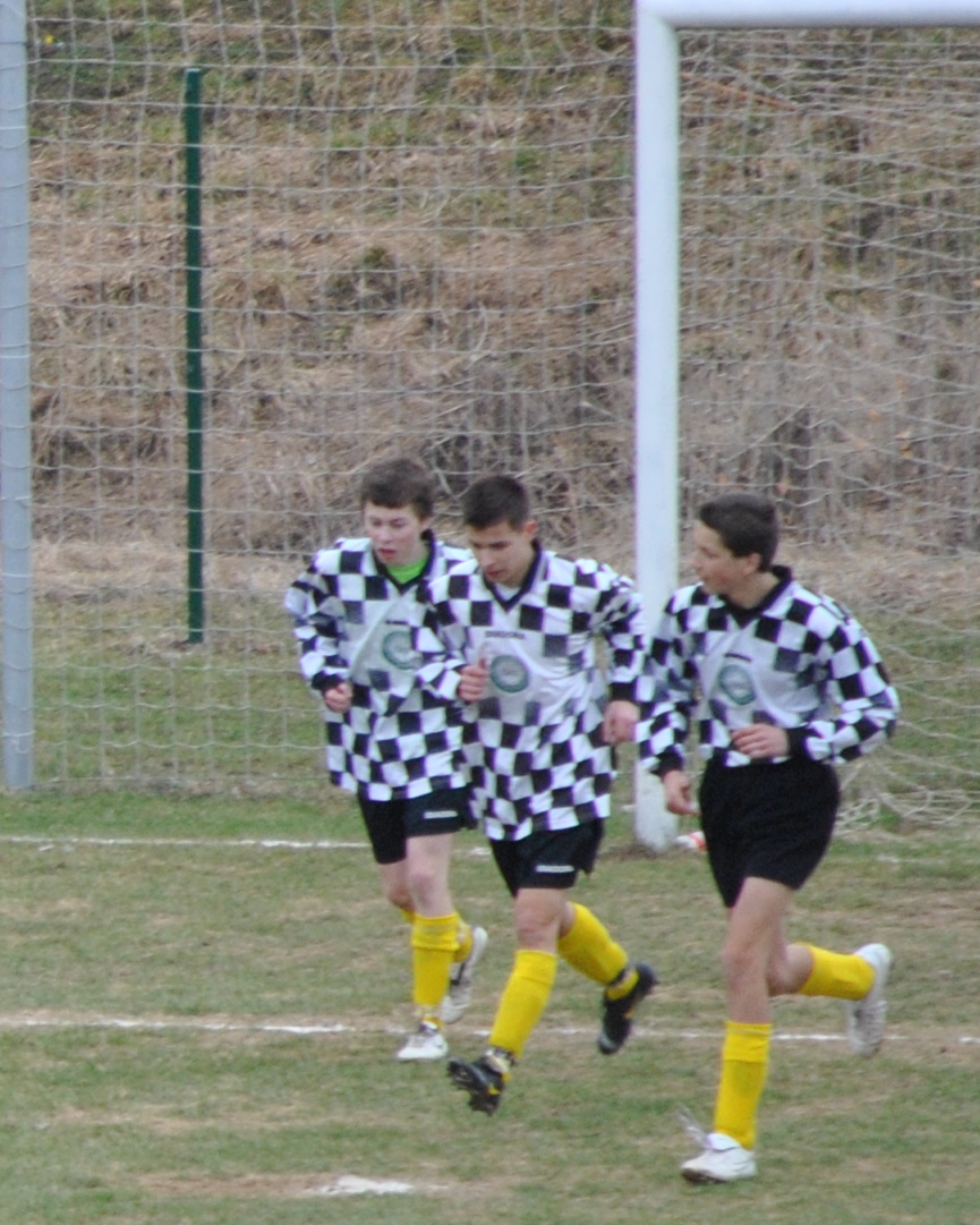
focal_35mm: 1010
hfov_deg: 1.5
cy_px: 852
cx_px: -1196
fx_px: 36613
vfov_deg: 1.9
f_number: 5.6
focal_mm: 200
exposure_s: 1/320
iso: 400
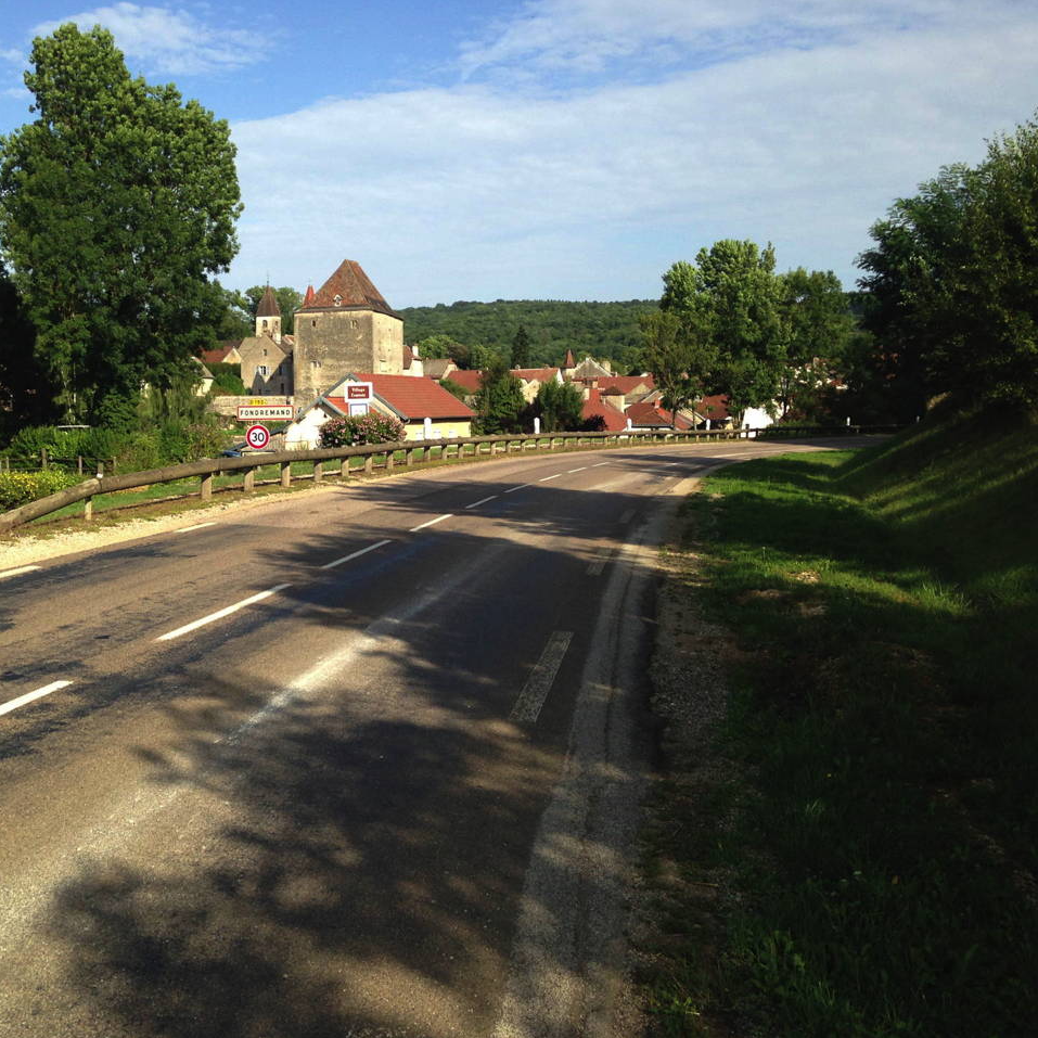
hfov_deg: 42.5
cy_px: 520
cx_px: 380
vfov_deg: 42.8
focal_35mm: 39
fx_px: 1323
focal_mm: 4.12
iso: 50
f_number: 2.4
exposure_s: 1/1153
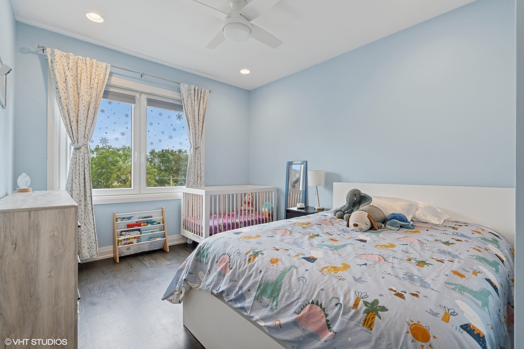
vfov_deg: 73.7
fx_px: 233
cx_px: 262
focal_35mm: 16
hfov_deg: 96.7
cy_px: 174
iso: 320
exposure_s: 1/50
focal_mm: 16
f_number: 8
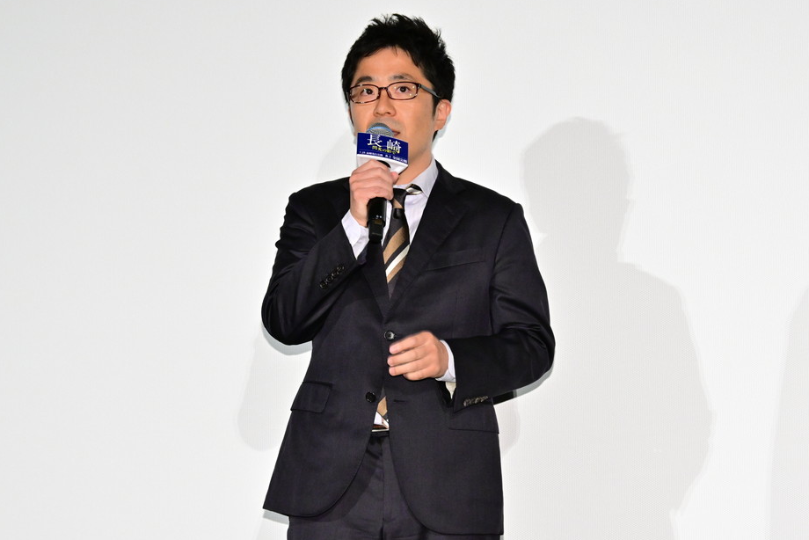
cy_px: 287
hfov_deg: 13.7
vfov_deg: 9.2
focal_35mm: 150
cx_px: 375
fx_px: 3372
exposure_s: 1/200
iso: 3200
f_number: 6.3
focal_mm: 92
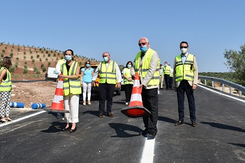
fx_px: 304
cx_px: 137
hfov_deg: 43.9
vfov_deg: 30.1
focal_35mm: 45
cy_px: 77
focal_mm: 23
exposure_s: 1/500
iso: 200
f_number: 11
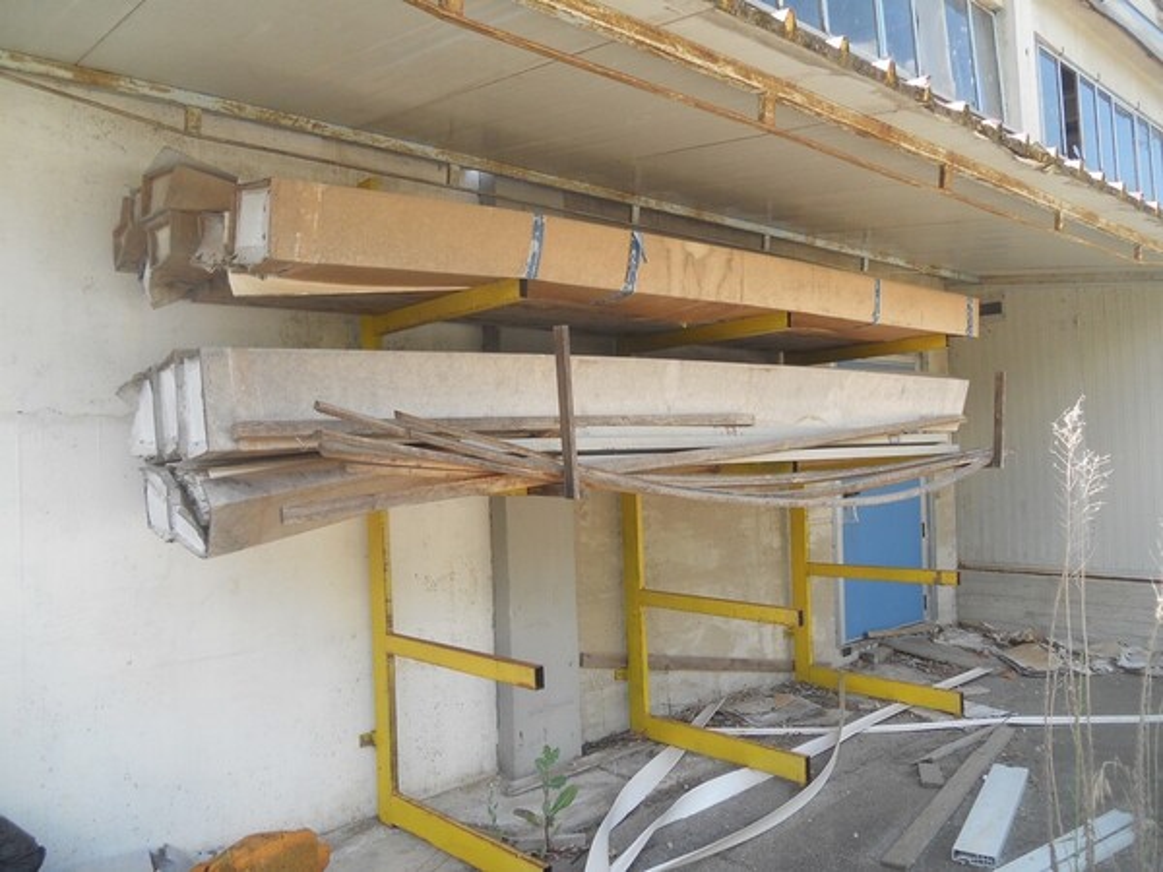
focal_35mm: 27
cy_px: 436
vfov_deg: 51.4
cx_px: 582
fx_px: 907
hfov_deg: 65.3
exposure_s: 1/200
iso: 80
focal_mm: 4.9
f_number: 3.2
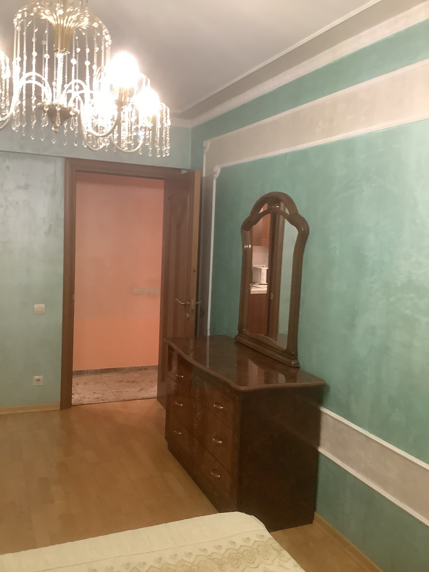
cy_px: 286
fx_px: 512
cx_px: 214
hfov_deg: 45.4
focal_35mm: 31
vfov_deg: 58.4
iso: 320
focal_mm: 3.3
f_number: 2.4
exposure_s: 1/50
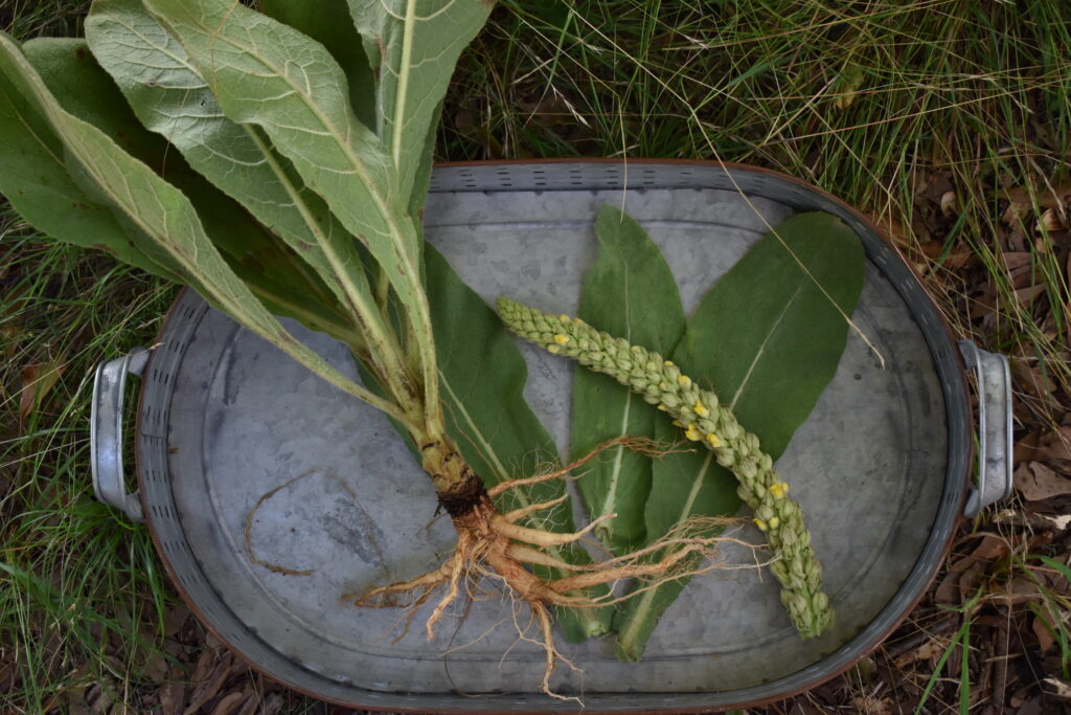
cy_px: 358
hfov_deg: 35.0
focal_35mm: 57
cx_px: 536
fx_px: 1696
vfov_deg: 23.8
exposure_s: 1/100
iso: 640
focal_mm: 38
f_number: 4.8
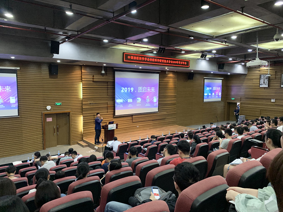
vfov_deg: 53.1
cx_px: 142
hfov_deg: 67.3
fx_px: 213
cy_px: 106
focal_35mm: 26
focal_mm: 4.25
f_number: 1.8
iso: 320
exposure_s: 1/33
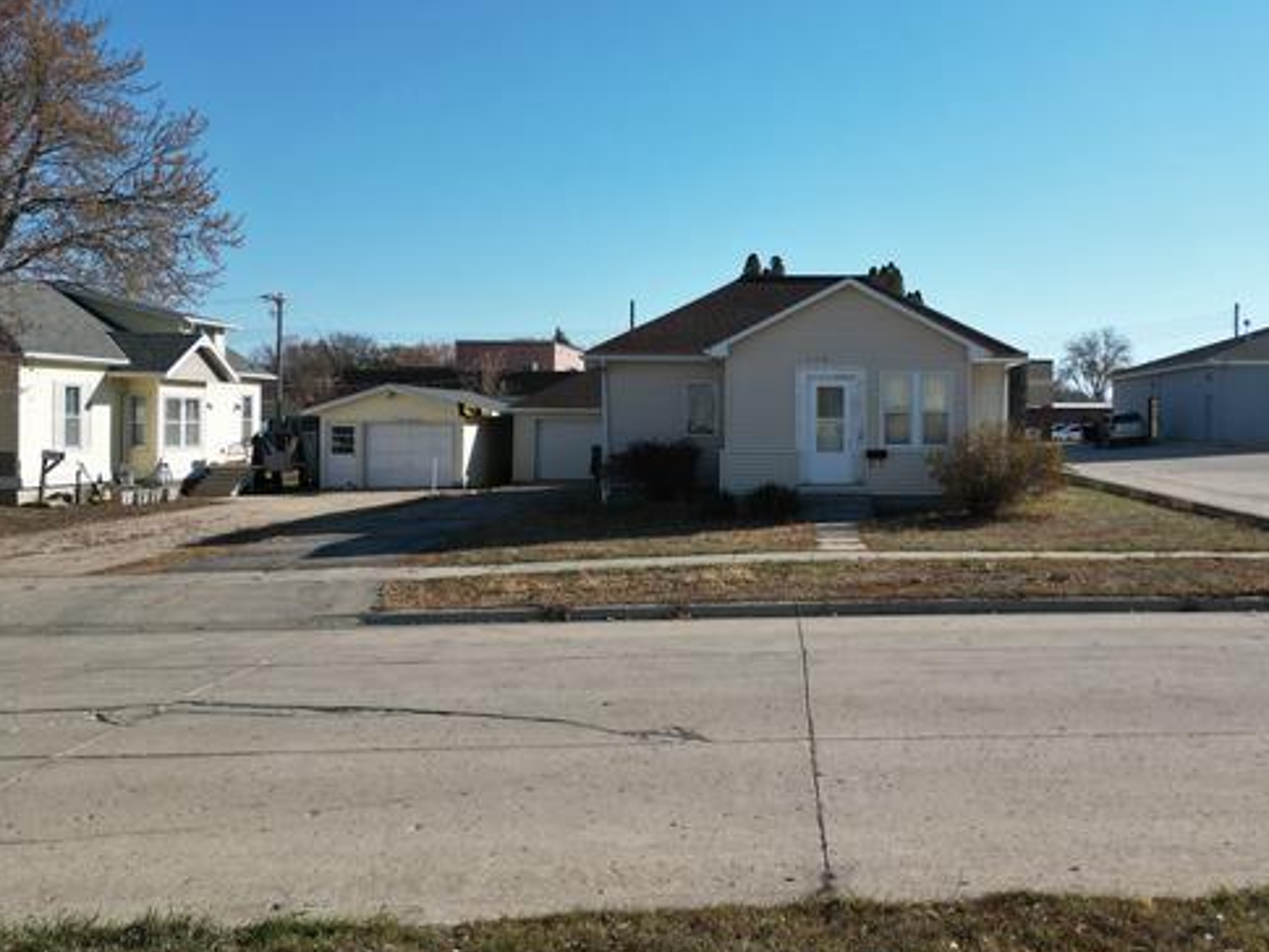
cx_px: 810
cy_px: 421
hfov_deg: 54.6
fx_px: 1210
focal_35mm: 33
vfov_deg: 42.9
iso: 120
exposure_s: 1/3200
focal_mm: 6.72
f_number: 1.7
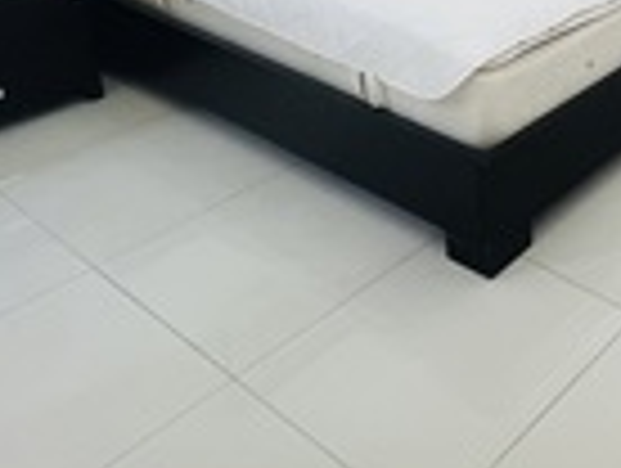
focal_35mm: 43
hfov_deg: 35.3
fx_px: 773
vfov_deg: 29.2
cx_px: 731
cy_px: -88
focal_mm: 1.57
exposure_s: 1/50
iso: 200
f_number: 1.8
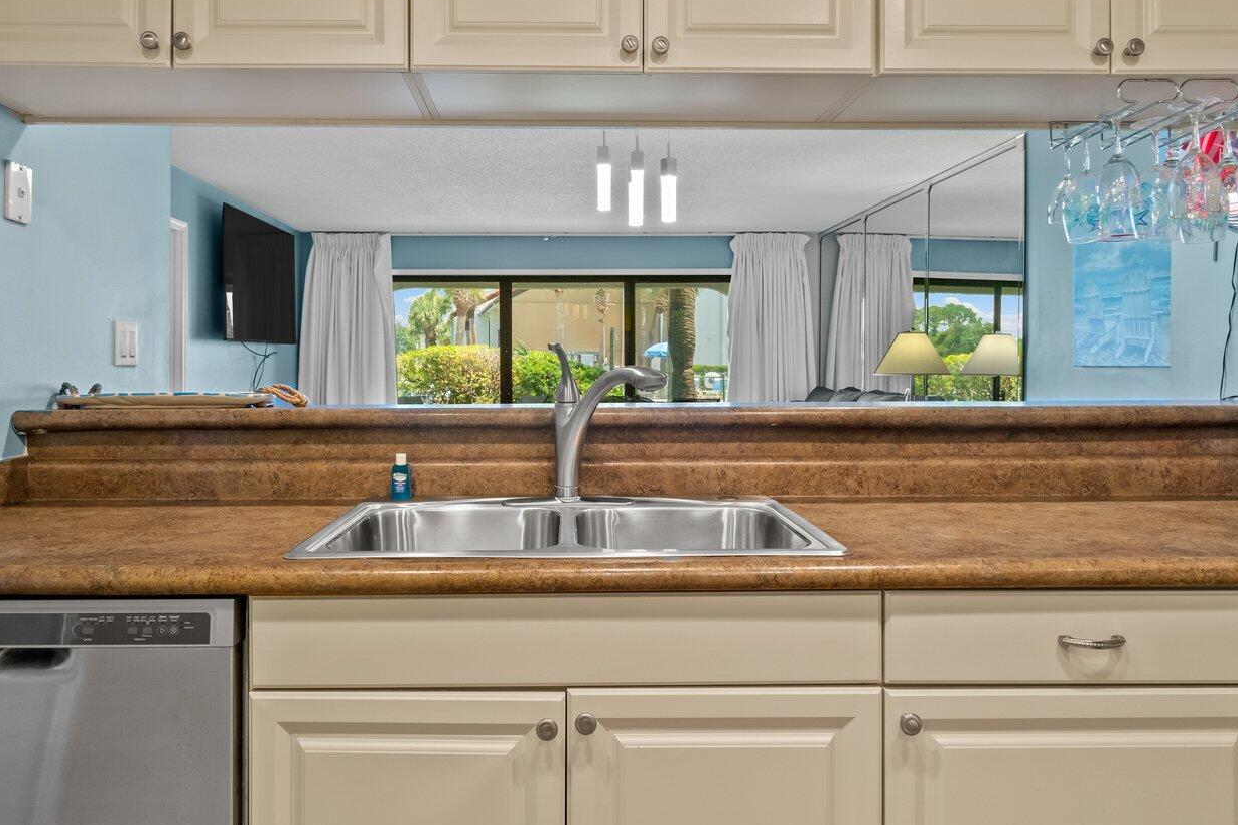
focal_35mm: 25
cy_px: 358
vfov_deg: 51.1
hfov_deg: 71.4
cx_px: 563
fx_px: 860
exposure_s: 1
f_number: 8
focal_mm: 10
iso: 400
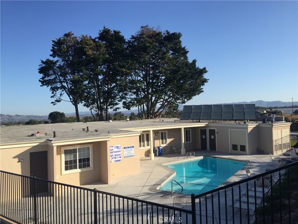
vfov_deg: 48.2
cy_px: 112
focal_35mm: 29
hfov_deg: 61.7
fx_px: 250
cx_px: 149
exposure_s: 1/1647
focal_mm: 4.15
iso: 32
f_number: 2.2
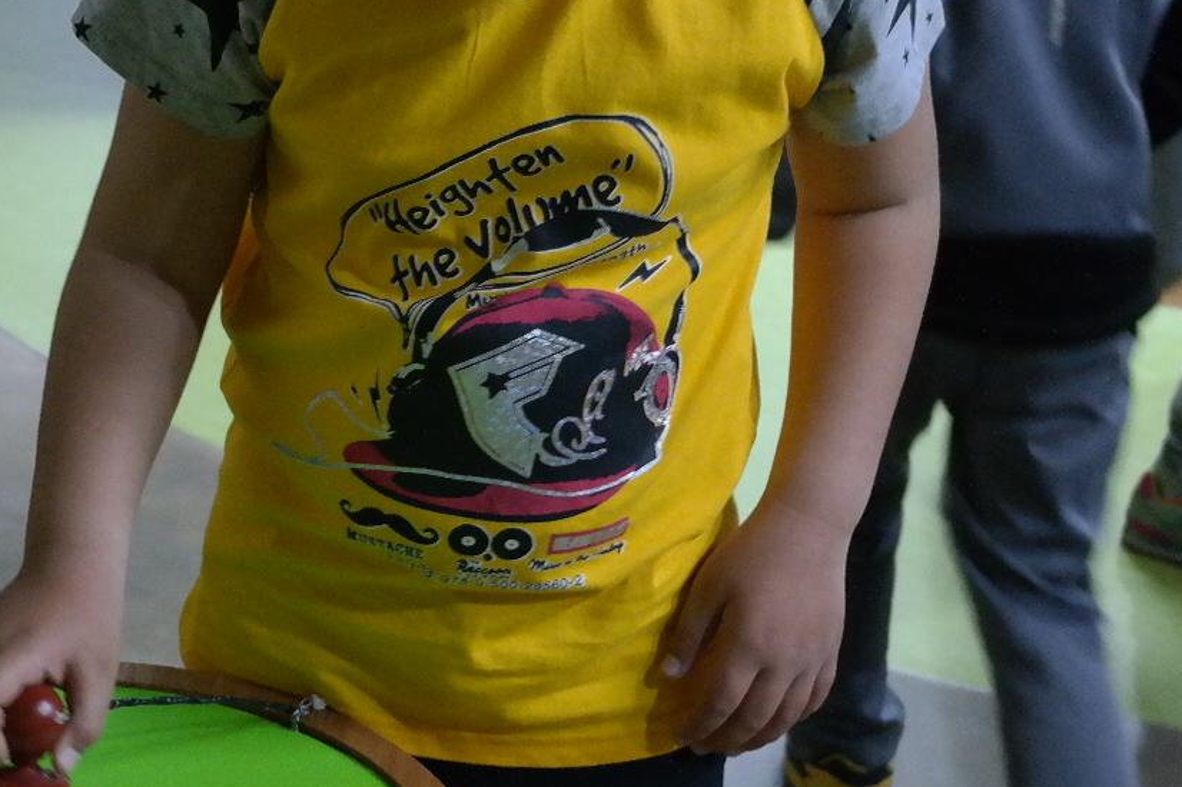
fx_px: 2954
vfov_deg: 15.2
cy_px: 349
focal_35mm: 90
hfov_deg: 22.5
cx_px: 361
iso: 3200
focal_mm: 28
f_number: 4
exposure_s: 1/50
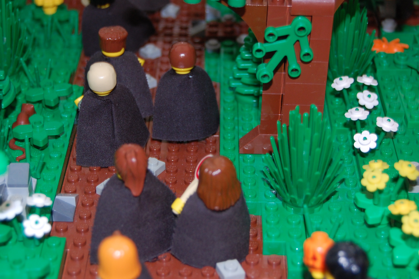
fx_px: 930
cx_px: 186
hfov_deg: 25.4
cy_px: 108
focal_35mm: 80
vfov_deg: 17.0
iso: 400
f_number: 5
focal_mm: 38
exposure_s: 1/60
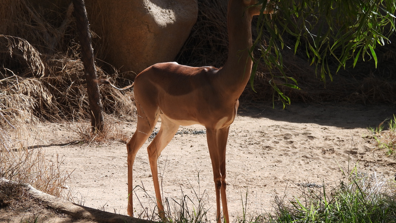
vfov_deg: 5.5
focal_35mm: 221
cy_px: 97
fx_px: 2321
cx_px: 196
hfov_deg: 9.8
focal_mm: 35.7
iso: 100
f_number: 4.5
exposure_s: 1/320
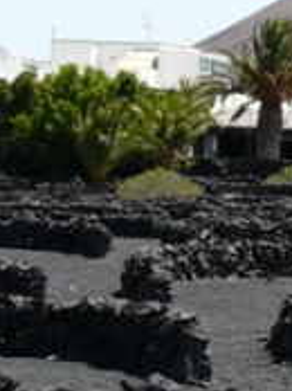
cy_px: 193
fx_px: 2120
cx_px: 523
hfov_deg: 7.6
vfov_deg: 10.5
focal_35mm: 188
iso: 100
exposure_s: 1/320
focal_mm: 8.1
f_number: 5.6
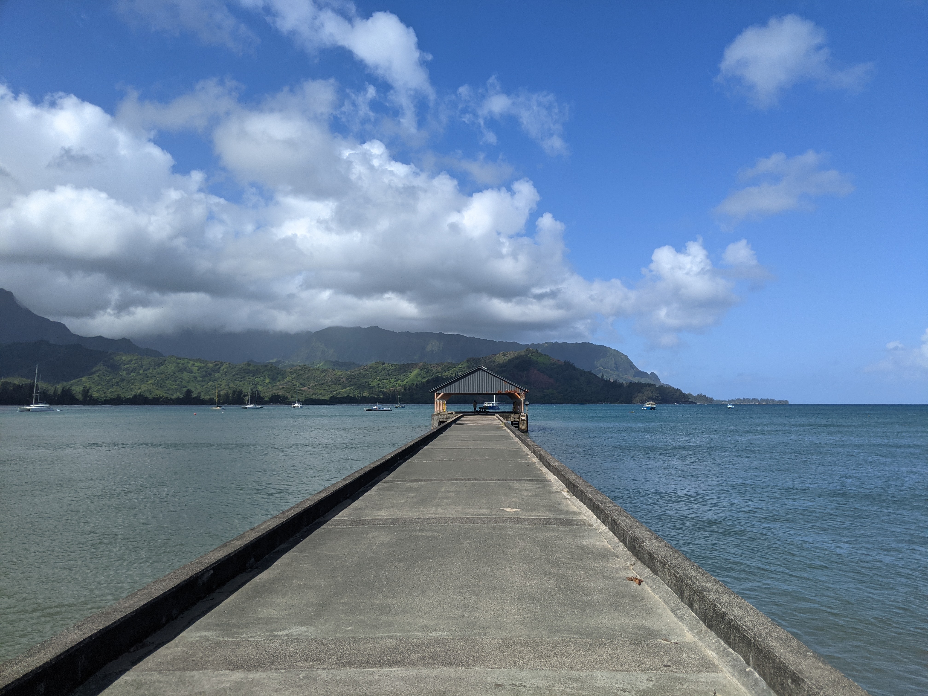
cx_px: 464
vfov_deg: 51.4
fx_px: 724
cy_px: 348
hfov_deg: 65.3
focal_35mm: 27
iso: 57
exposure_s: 1/4695
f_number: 1.8
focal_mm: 4.44
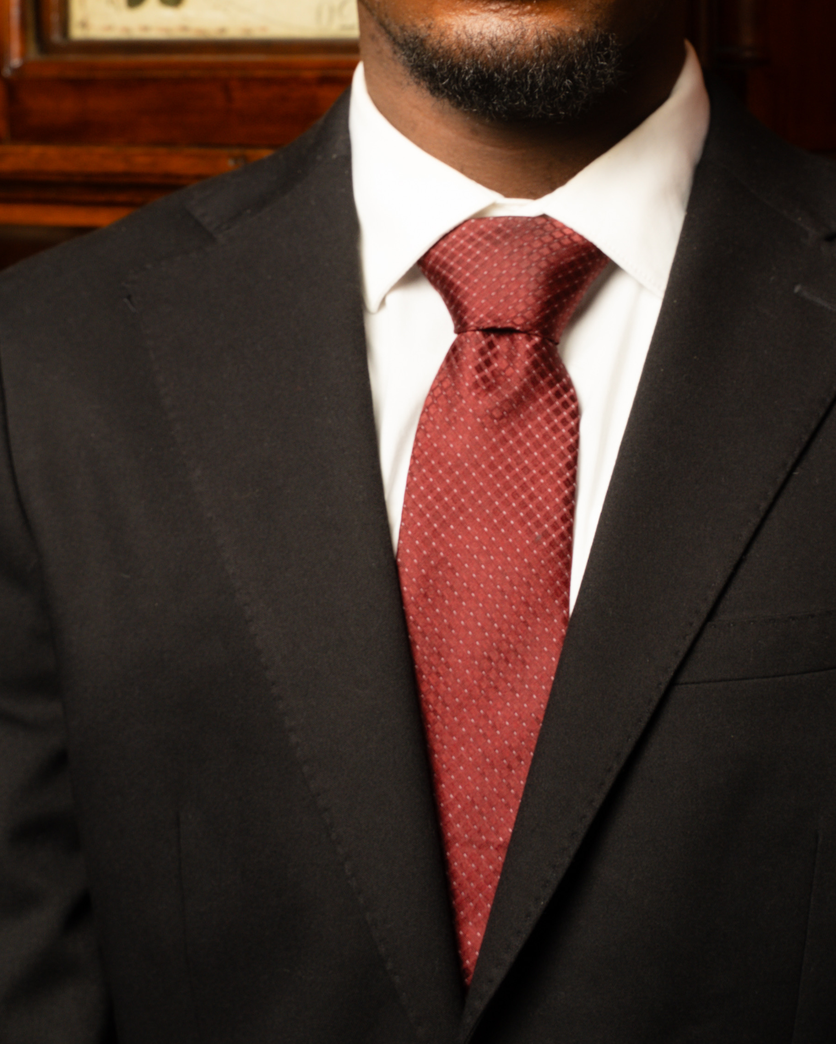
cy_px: 189
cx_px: 513
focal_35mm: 114
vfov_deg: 16.7
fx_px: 3525
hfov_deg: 13.5
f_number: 5.6
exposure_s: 1/250
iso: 125
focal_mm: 46
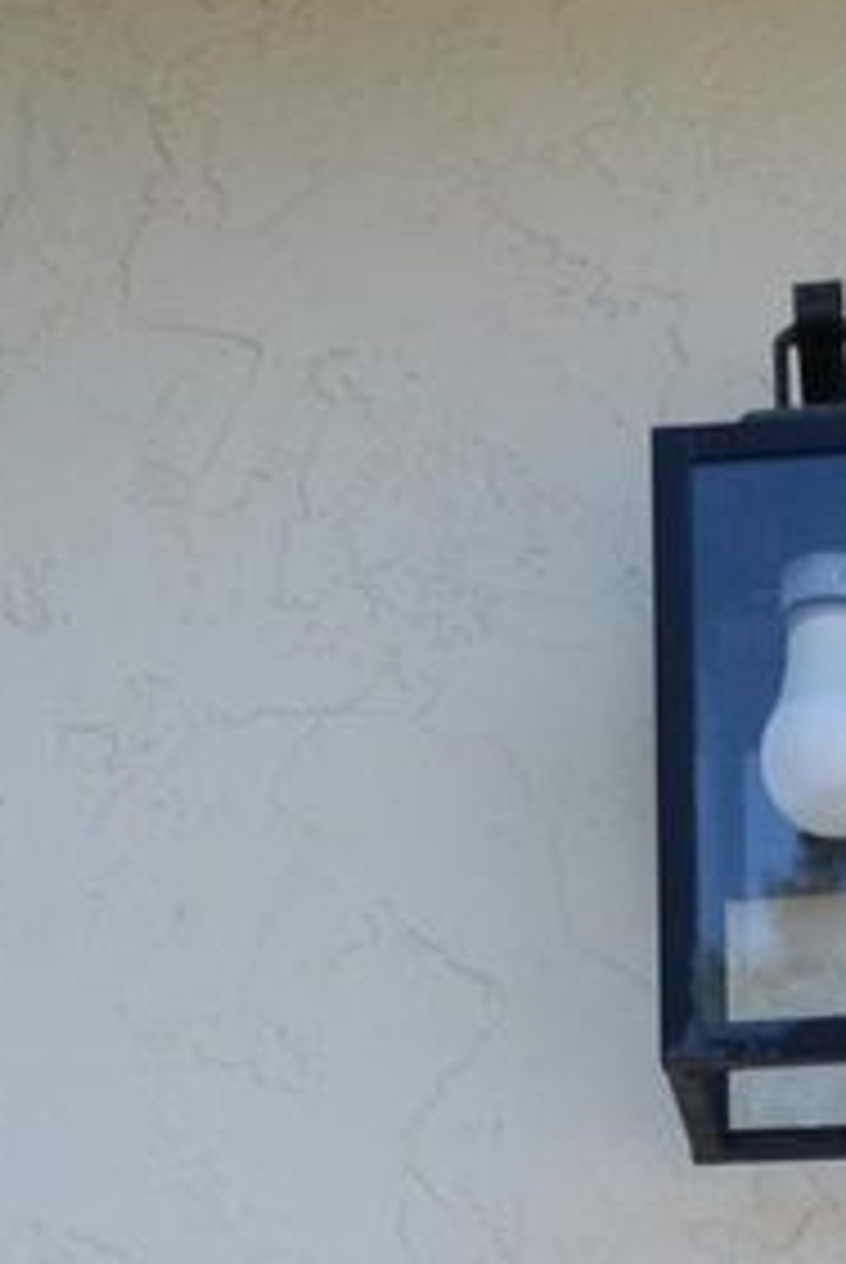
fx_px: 2532
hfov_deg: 18.6
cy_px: 1592
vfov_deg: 24.8
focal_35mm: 72
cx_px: 770
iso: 1600
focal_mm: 18.2
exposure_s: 1/4000
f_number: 4
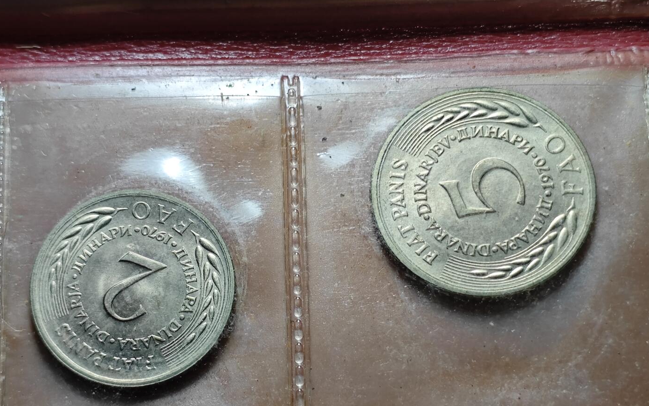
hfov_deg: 25.5
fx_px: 1433
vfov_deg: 16.1
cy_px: 241
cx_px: 324
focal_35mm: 81
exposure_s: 1/100
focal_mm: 5.84
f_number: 1.6
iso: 125
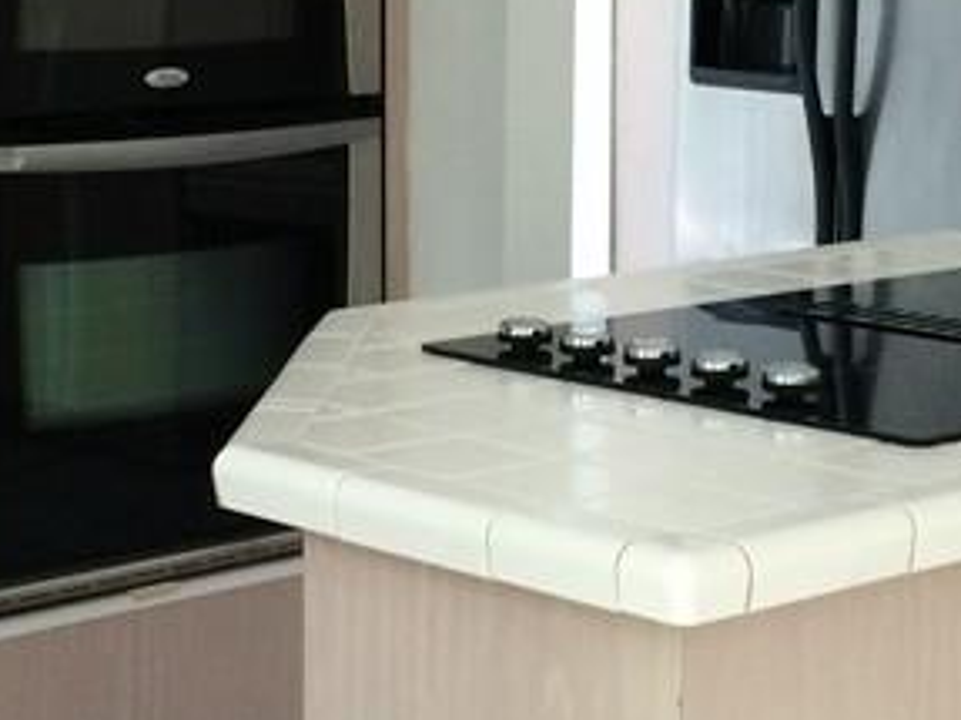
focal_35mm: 107
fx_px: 2969
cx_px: 609
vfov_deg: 13.8
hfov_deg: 18.4
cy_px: 171
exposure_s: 1/30
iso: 64
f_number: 2.2
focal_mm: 4.12
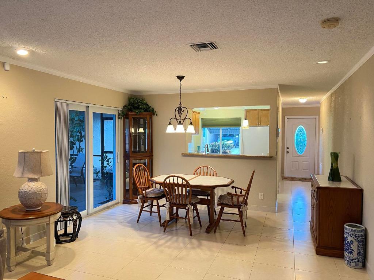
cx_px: 187
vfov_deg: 53.1
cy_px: 140
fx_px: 281
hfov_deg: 67.3
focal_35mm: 26
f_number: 1.5
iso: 200
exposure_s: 1/60
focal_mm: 5.7
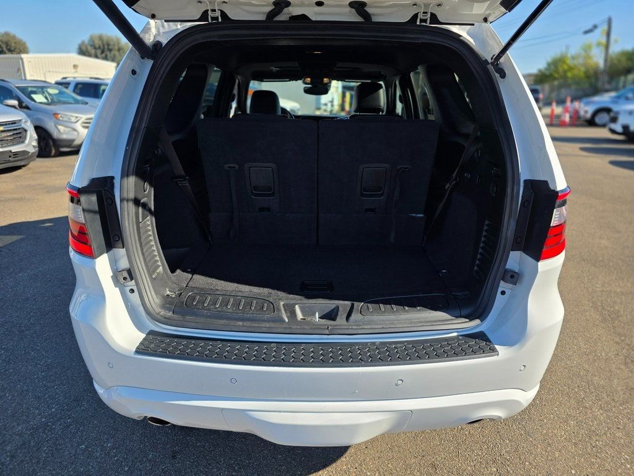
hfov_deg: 73.9
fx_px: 421
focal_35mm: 23
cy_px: 238
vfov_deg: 58.9
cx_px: 317
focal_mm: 6.3
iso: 80
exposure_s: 1/3891
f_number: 1.7
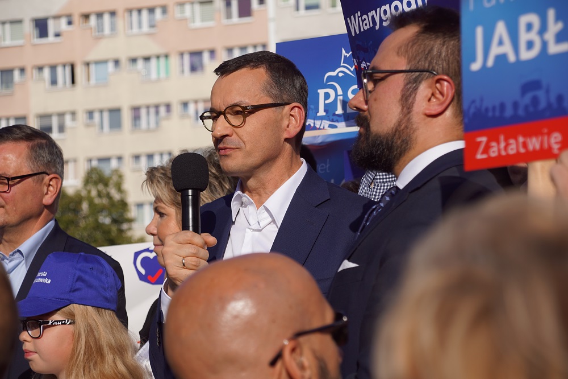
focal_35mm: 112
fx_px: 1774
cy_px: 190
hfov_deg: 18.2
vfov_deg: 12.2
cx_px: 284
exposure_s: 1/640
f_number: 6.3
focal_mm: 75
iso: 100
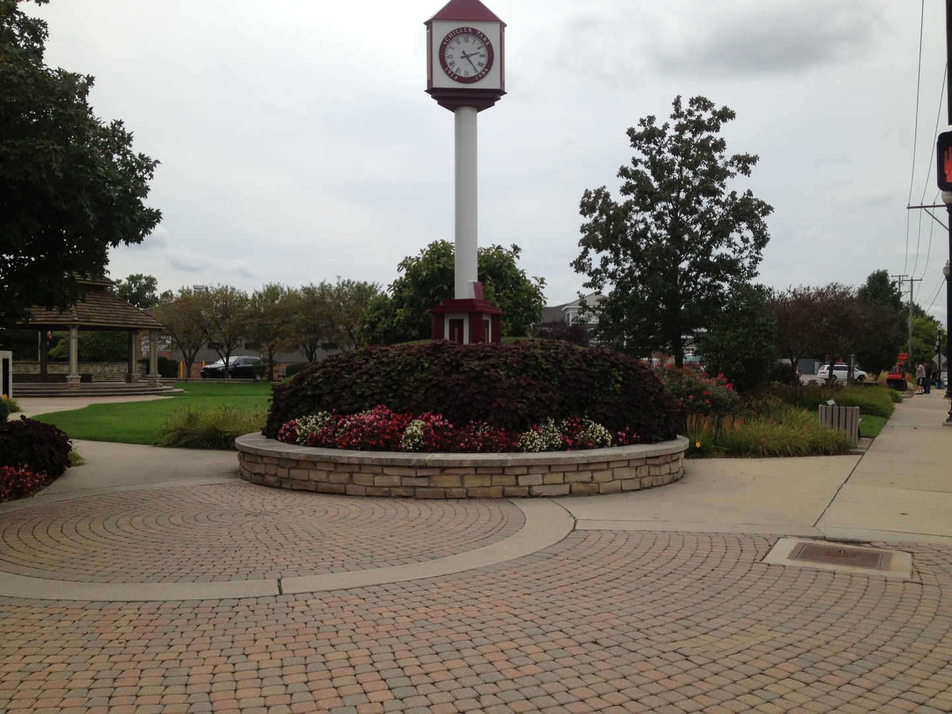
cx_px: 476
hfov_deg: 52.6
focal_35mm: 35
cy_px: 357
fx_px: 963
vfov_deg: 40.7
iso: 50
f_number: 2.4
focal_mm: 4.28
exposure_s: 1/1577
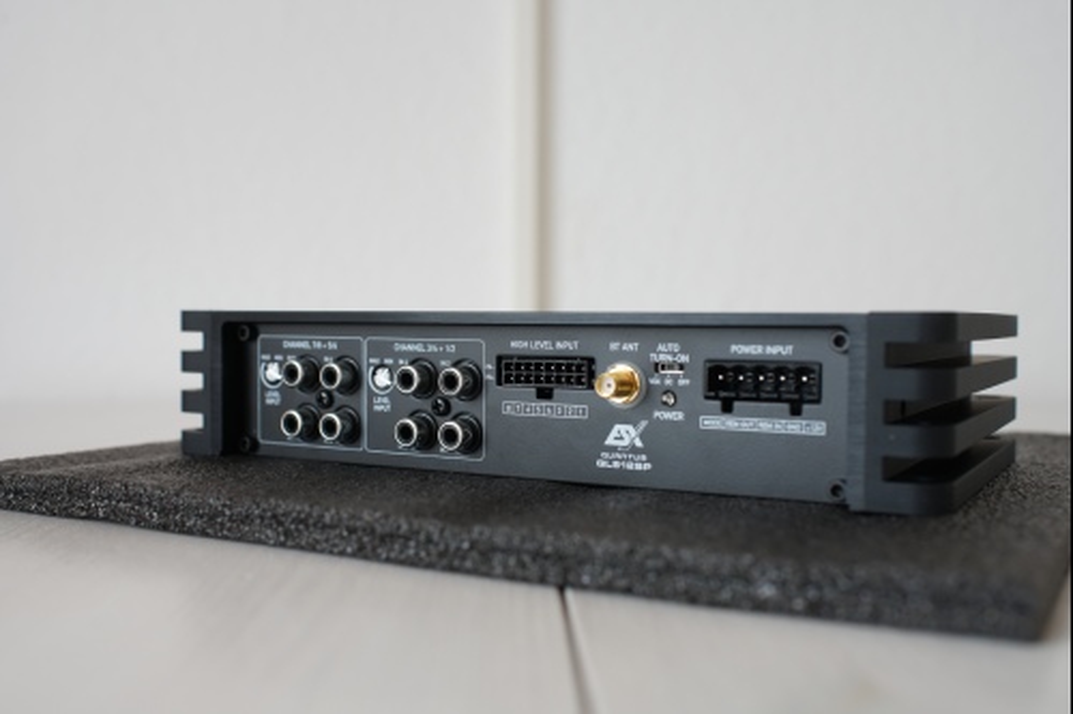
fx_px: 1043
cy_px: 357
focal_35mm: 35
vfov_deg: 37.8
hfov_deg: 54.5
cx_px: 536
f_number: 6.3
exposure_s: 1/8
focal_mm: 35
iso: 160
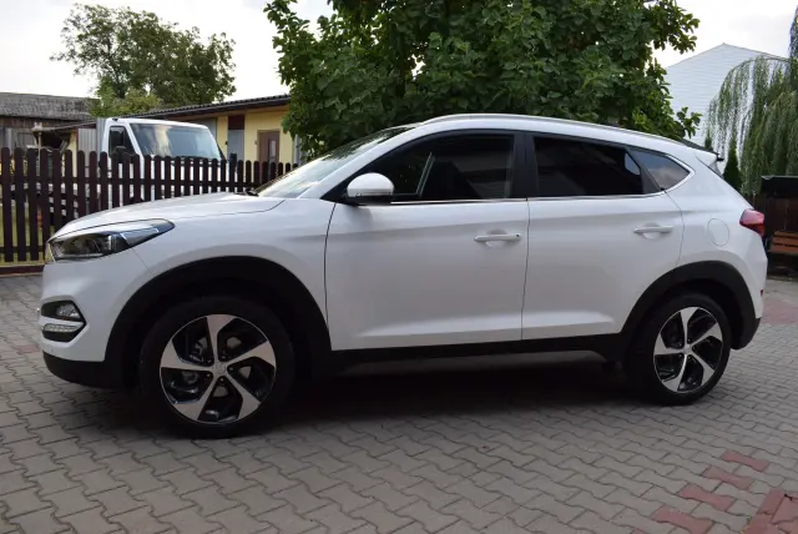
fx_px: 599
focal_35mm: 27
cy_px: 267
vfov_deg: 48.0
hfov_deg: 67.3
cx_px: 399
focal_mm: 18
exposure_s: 1/200
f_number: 7.1
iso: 400
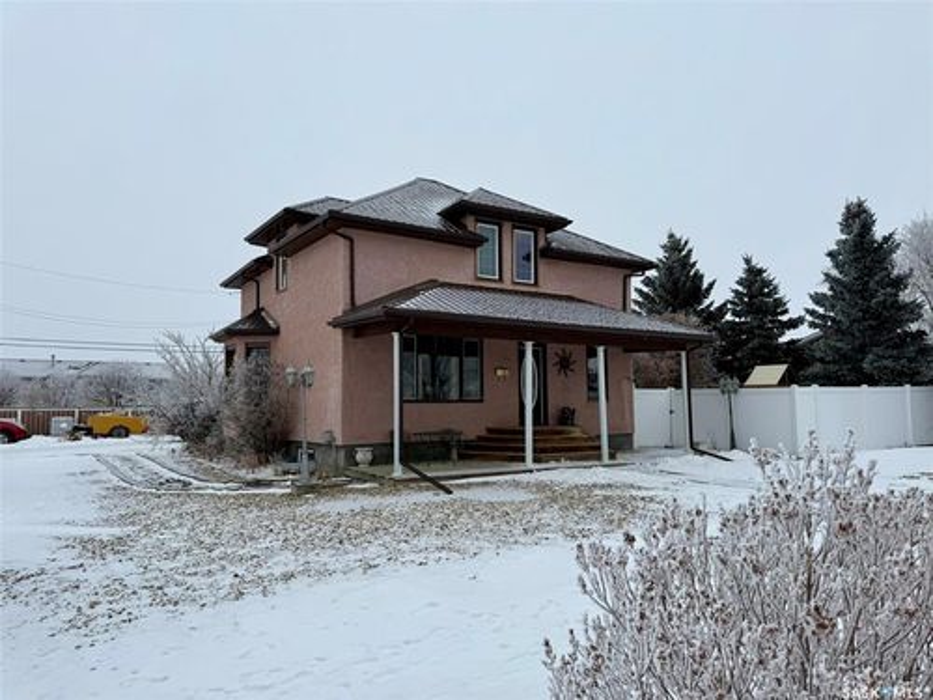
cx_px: 466
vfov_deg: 56.8
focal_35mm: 24
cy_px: 350
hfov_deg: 71.6
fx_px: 647
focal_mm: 6.76
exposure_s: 1/2611
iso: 80
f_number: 1.78
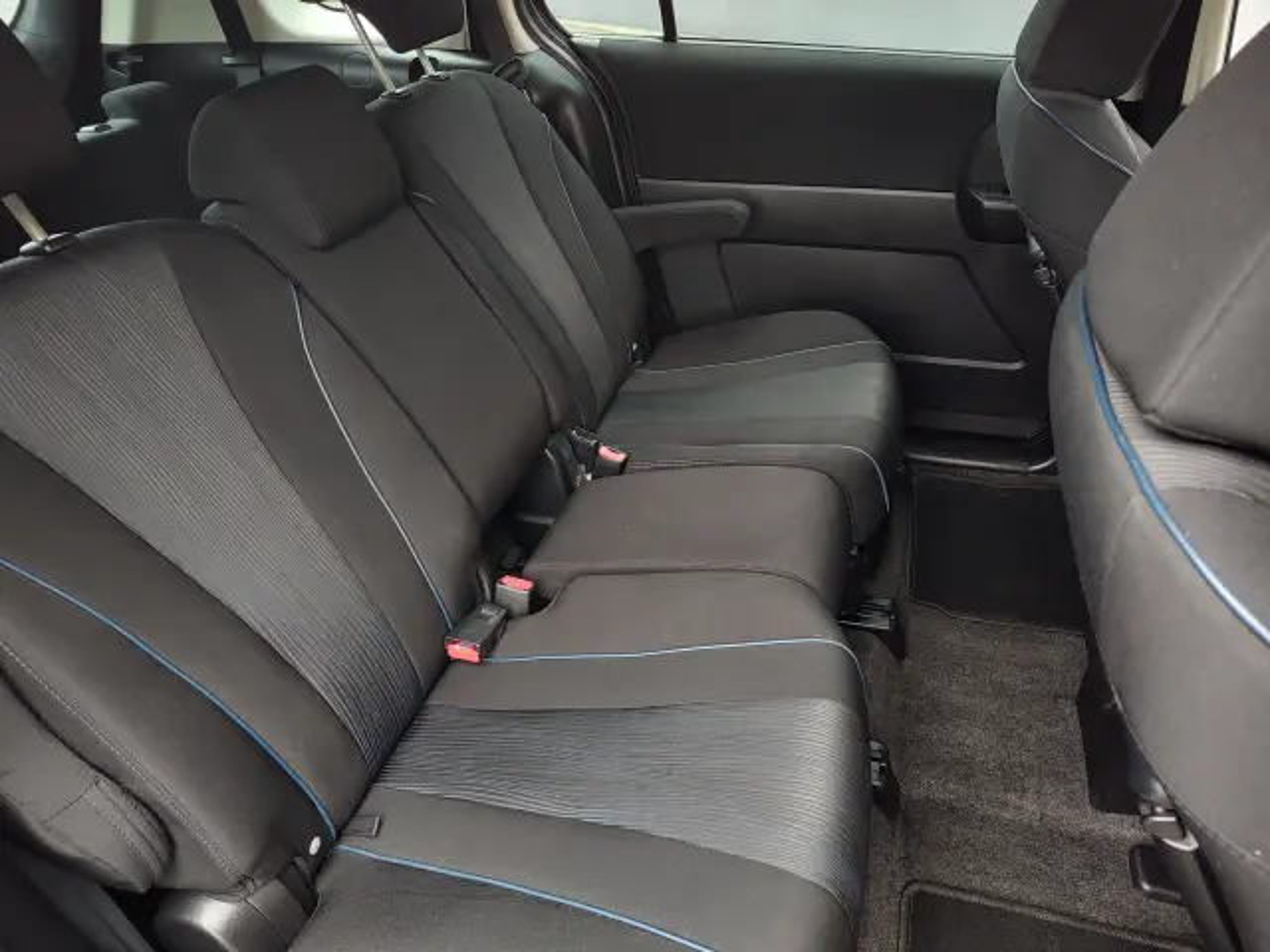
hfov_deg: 73.9
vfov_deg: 58.9
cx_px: 635
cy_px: 476
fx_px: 844
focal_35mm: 23
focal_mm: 5.56
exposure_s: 1/50
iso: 328
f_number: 1.8
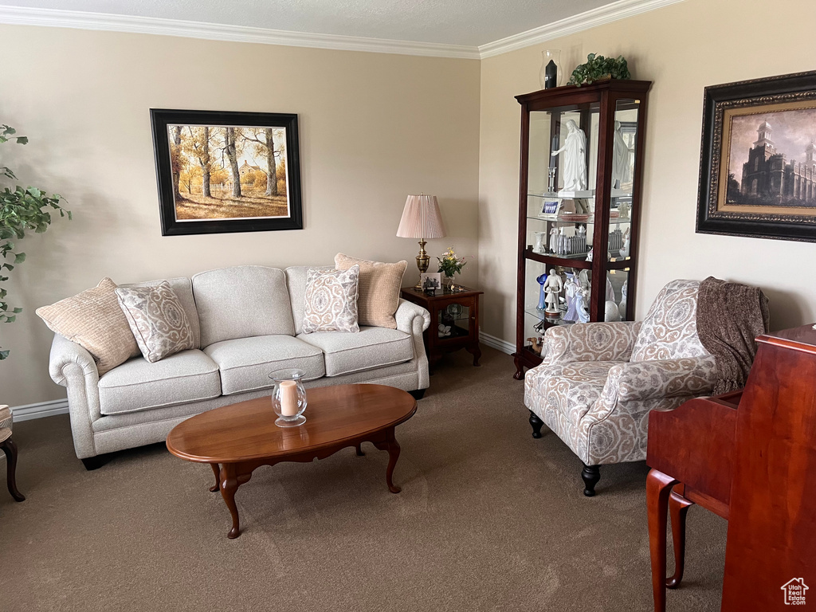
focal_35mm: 26
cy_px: 306
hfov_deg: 67.3
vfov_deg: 53.1
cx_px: 408
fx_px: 613
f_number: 1.5
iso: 160
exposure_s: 1/60
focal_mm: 5.7
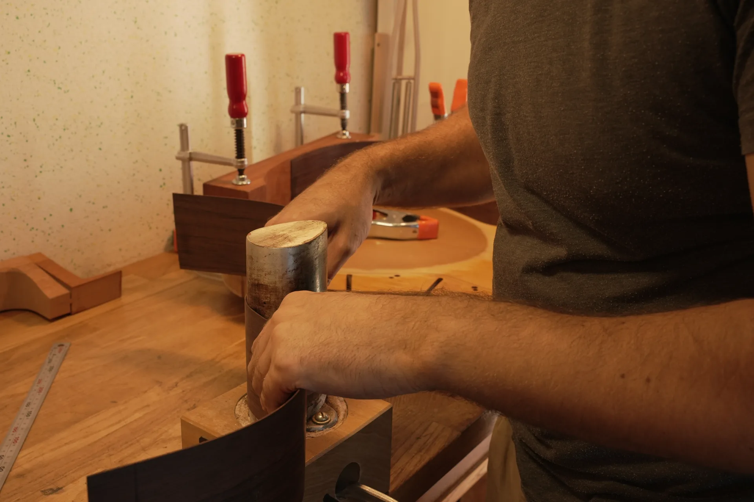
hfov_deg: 47.0
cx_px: 377
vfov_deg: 32.3
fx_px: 867
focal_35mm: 41
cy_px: 251
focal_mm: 41.4
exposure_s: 1/30
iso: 500
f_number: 10
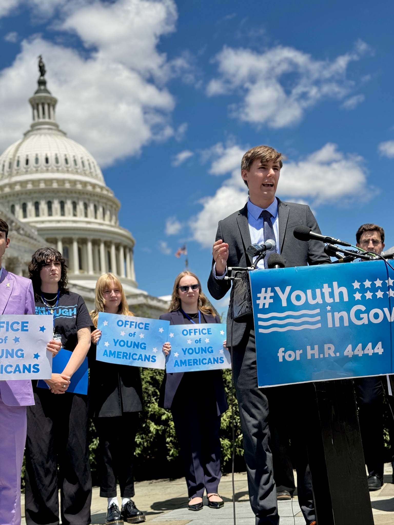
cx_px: 197
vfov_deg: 39.7
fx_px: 728
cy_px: 262
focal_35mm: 48
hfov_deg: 30.3
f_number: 1.78
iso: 64
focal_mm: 6.76
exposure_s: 1/5376
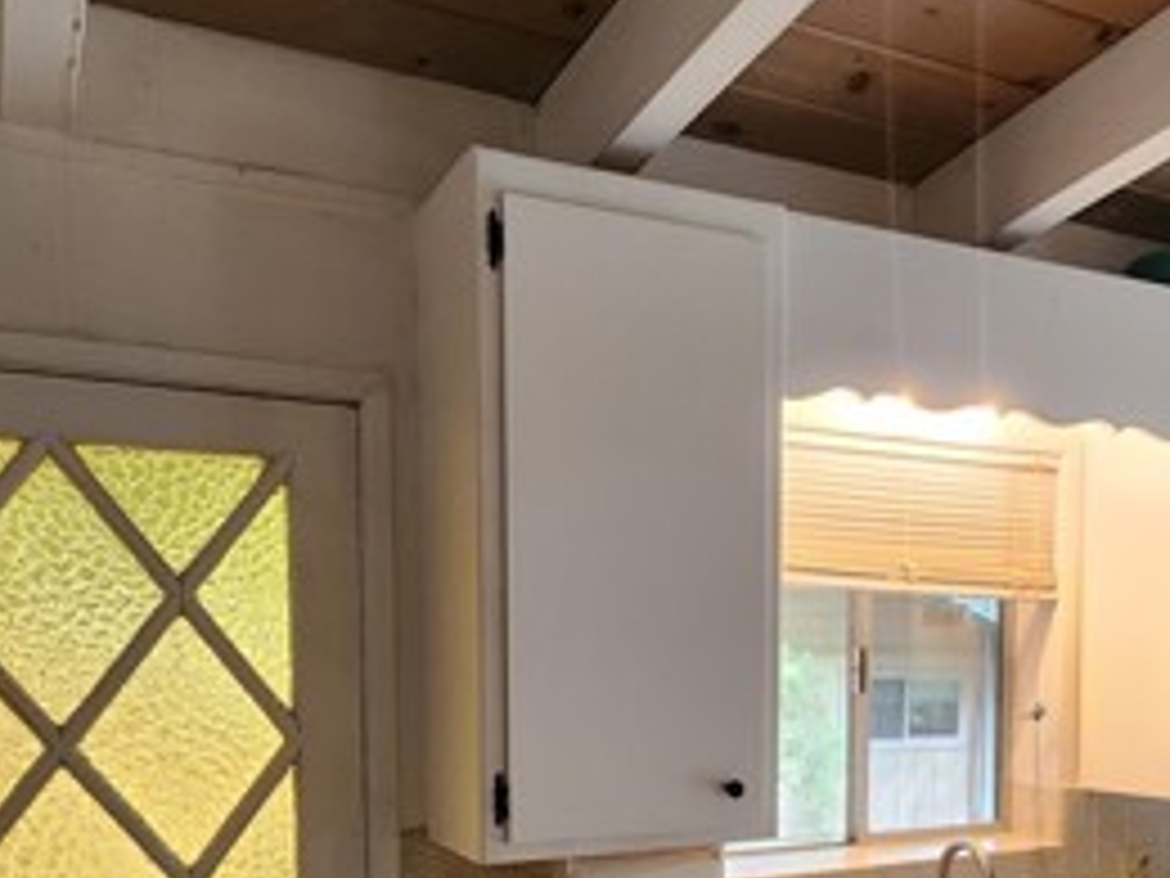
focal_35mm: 32
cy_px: 765
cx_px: 670
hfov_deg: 56.6
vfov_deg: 41.2
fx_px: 1082
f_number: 2.2
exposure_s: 1/60
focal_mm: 2.2
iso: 250
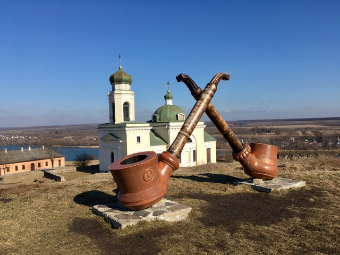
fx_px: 285
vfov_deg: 48.2
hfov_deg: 61.7
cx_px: 170
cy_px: 128
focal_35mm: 29
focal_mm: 4.15
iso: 25
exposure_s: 1/1832
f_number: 2.2
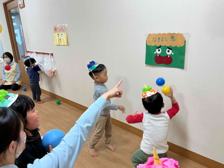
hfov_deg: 61.7
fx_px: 188
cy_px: 84
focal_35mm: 29
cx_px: 112
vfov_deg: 48.2
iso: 40
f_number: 1.8
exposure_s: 1/60
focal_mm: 3
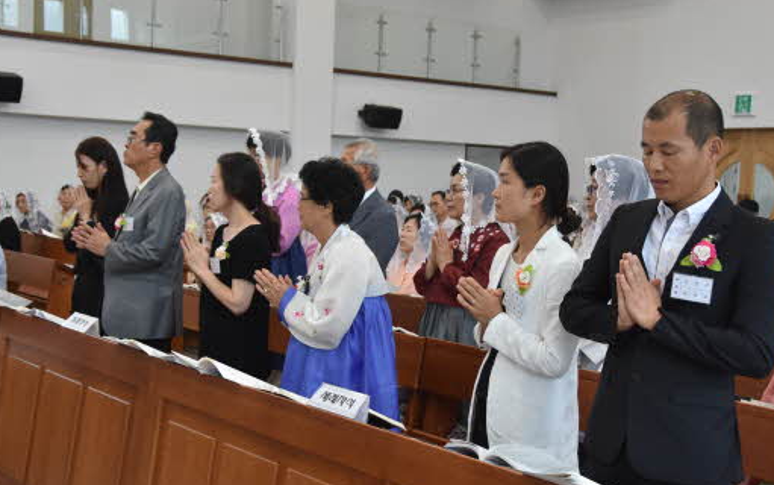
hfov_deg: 39.1
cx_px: 401
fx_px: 1090
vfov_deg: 25.1
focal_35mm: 52
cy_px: 244
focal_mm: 27
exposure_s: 1/100
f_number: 5
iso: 800
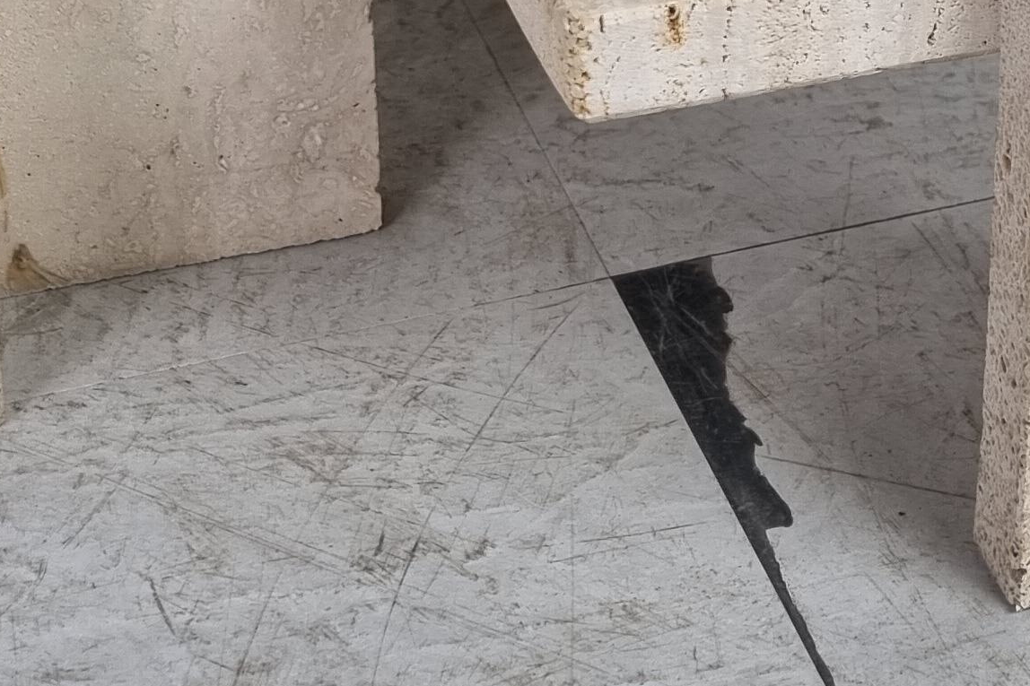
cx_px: 836
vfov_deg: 13.5
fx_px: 2717
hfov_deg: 21.2
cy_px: -384
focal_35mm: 95
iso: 64
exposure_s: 1/100
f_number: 1.8
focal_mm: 5.4
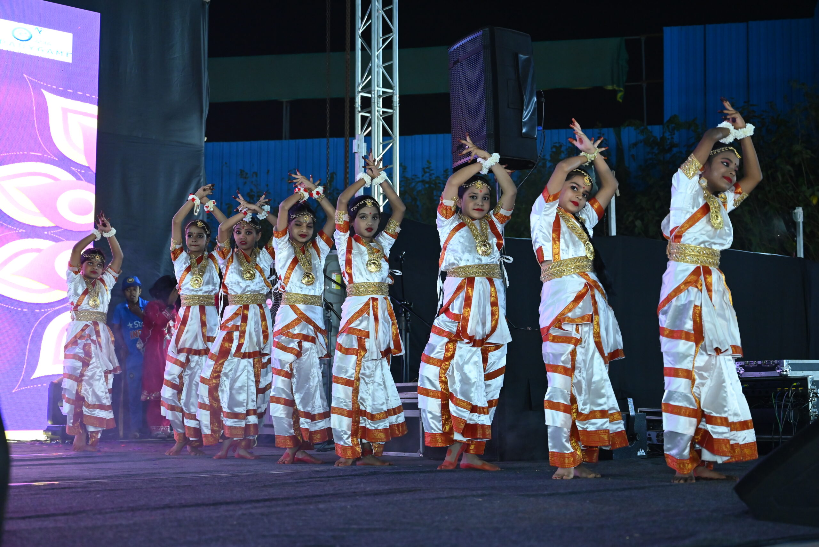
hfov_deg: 41.1
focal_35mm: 48
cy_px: 274
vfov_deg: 28.1
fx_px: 1092
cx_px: 410
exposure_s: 1/160
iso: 3200
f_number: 4
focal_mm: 48
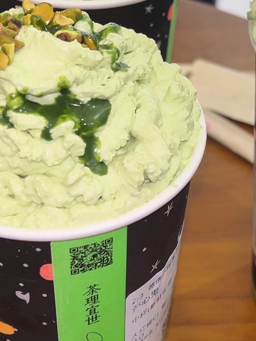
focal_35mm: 83
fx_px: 818
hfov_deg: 17.6
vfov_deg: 23.5
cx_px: 202
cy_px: 126
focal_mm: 5.7
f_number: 1.5
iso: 160
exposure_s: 1/50
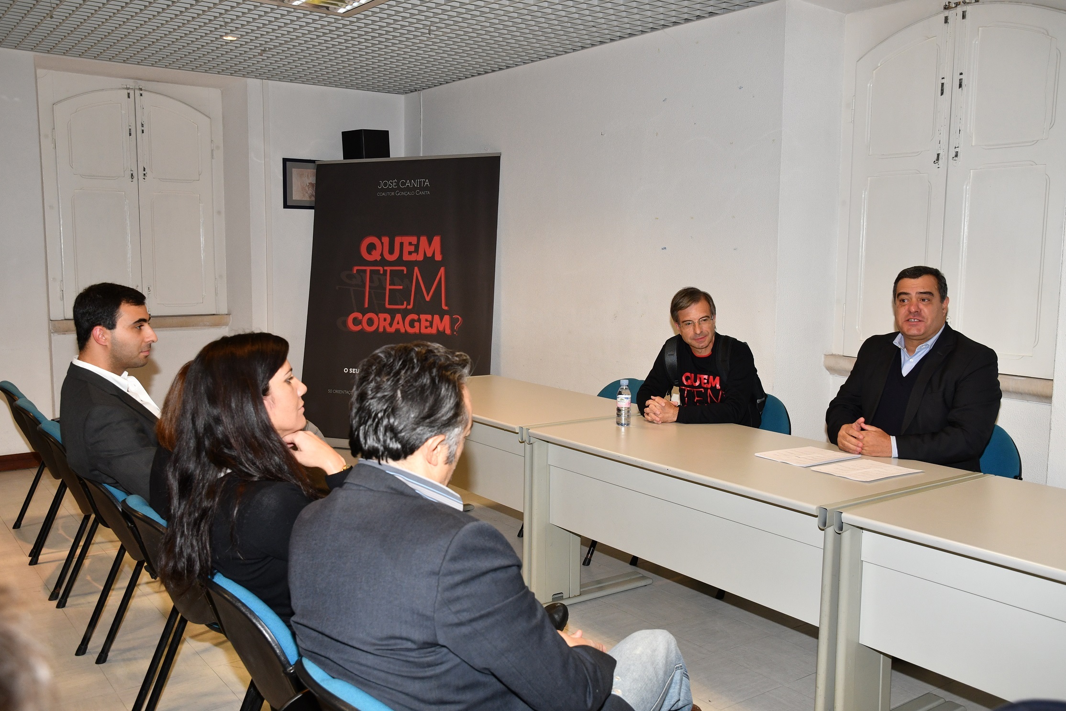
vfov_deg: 40.0
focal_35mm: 33
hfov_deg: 57.2
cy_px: 356
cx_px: 533
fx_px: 977
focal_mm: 22
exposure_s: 1/125
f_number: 5
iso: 640
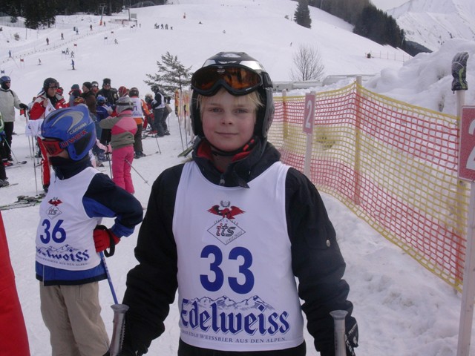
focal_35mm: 45
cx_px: 238
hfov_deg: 42.1
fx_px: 617
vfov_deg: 32.2
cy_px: 178
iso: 70
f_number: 5.8
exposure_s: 1/152
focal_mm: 6.7
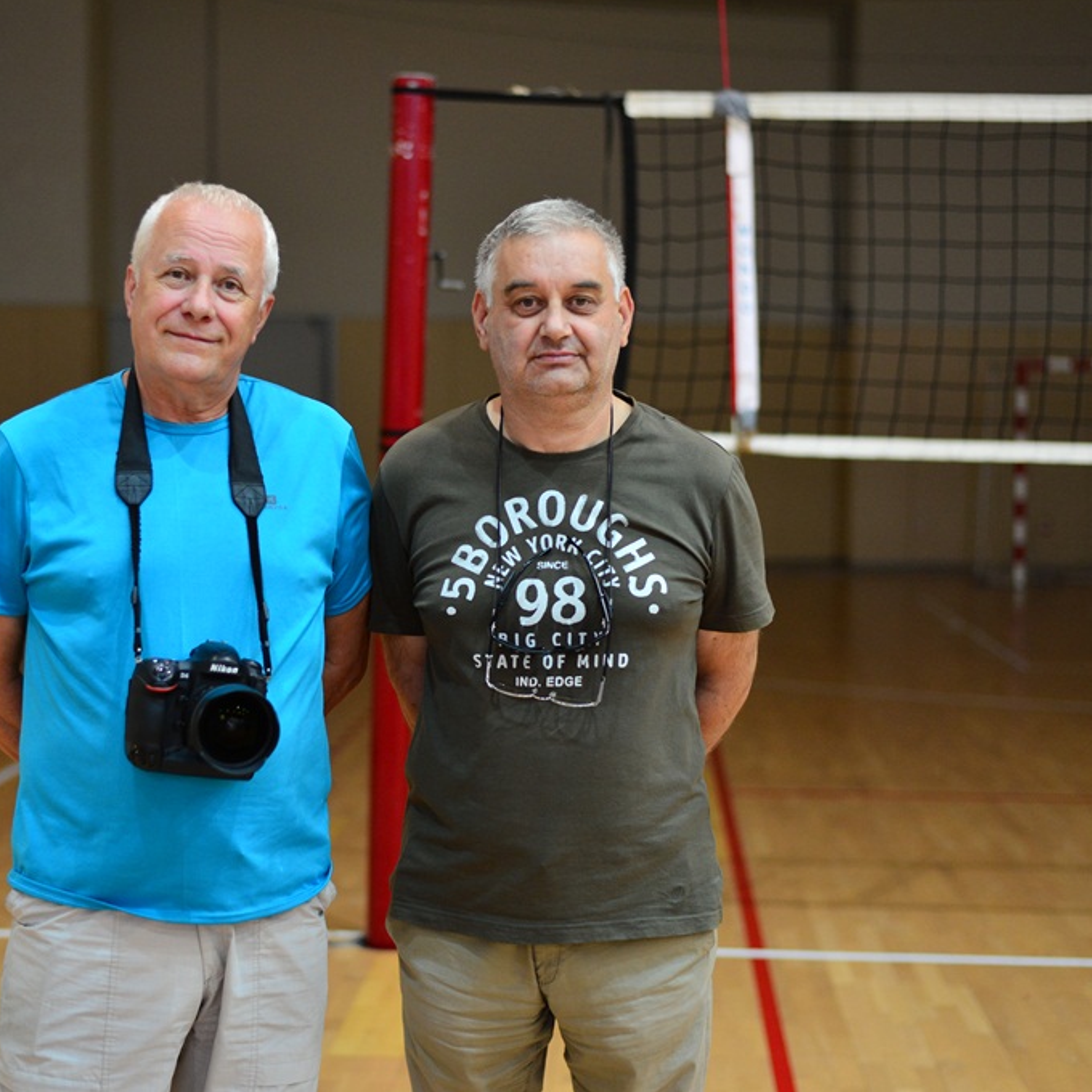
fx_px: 2284
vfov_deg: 26.9
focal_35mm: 64
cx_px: 411
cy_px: 544
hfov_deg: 26.8
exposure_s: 1/320
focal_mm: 50
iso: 1250
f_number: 2.2
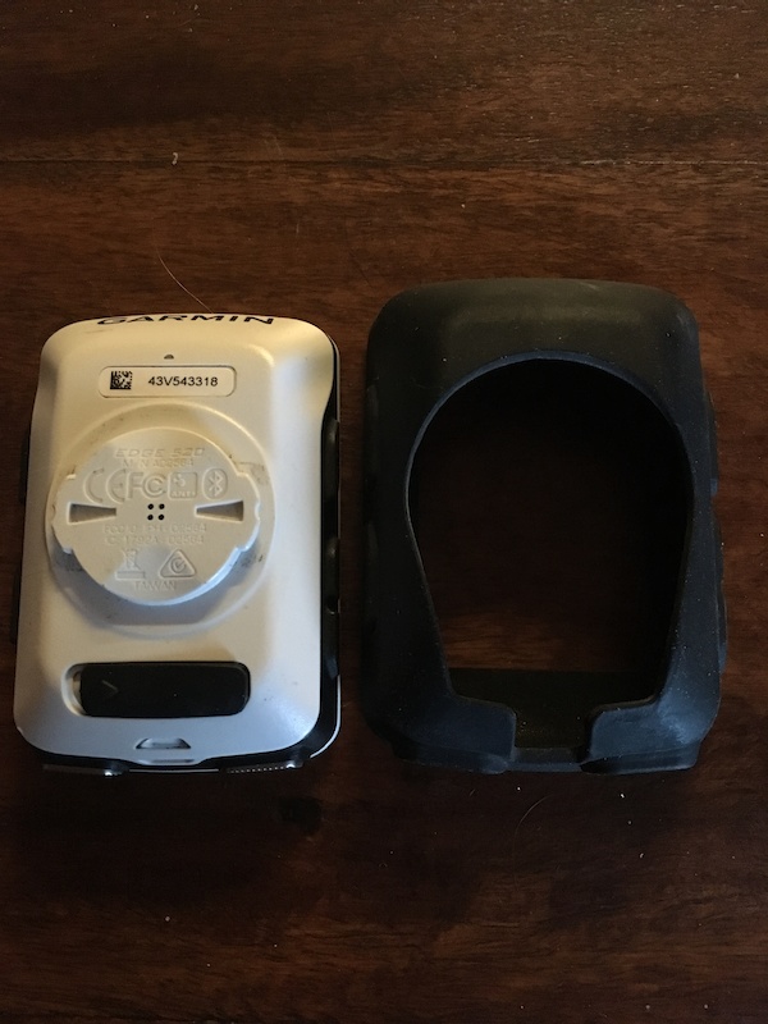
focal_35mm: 29
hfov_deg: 48.2
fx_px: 858
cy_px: 512
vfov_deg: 61.7
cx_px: 384
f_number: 2.2
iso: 400
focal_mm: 4.15
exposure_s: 1/15
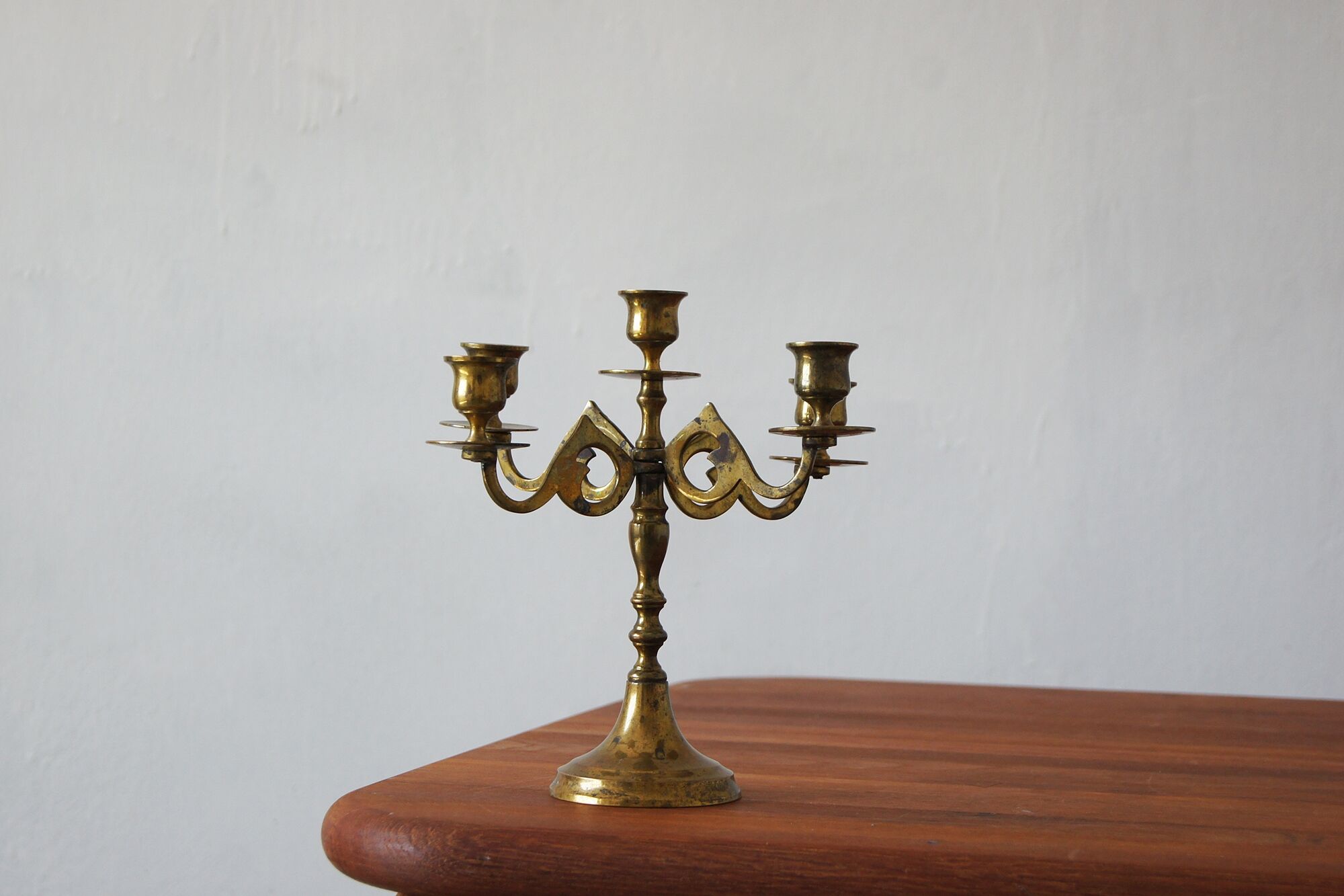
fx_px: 2800
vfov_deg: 18.2
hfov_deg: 27.0
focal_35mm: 75
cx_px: 672
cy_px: 448
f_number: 5.6
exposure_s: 1/80
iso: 400
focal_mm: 50
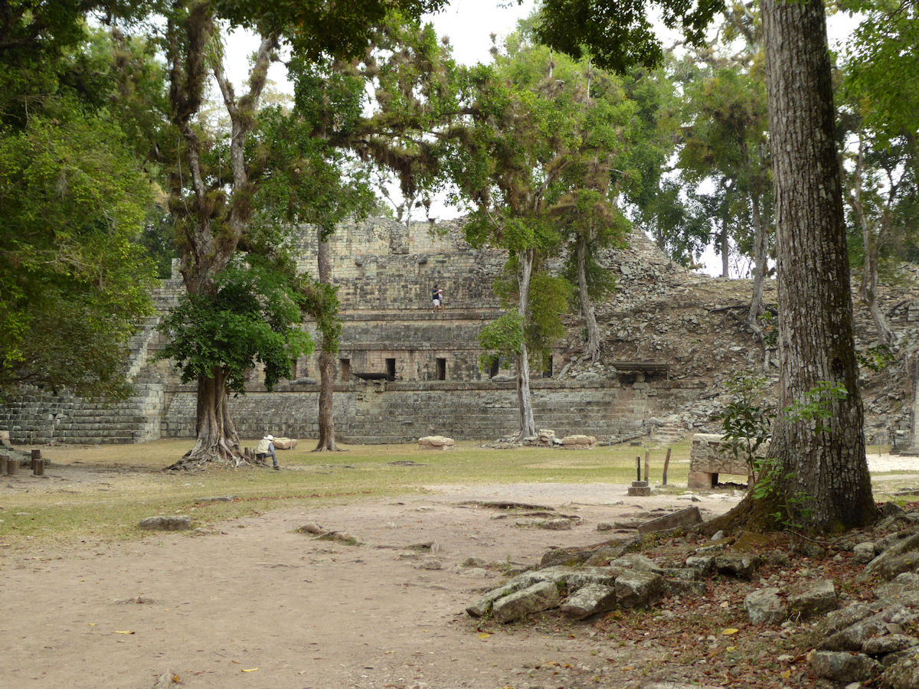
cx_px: 460
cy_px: 344
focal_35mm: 50
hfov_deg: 38.2
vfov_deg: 29.1
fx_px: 1327
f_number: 4.1
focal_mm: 9
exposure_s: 1/160
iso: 100
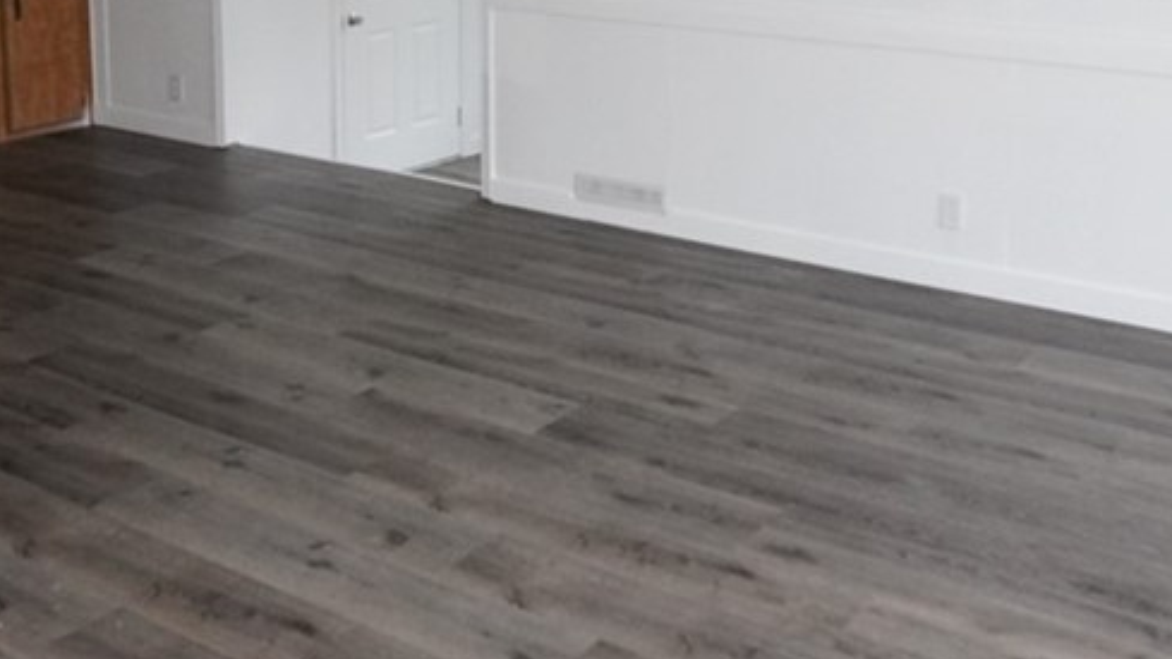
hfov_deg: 42.7
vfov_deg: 23.8
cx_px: 470
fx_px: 1492
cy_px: -5
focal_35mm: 48
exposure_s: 1/1250
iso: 3200
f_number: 4
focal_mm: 14
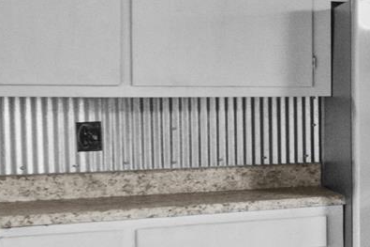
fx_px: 976
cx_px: 1040
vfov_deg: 14.4
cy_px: 121
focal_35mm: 95
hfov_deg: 12.4
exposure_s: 1/1.67
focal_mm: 10
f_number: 8
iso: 800
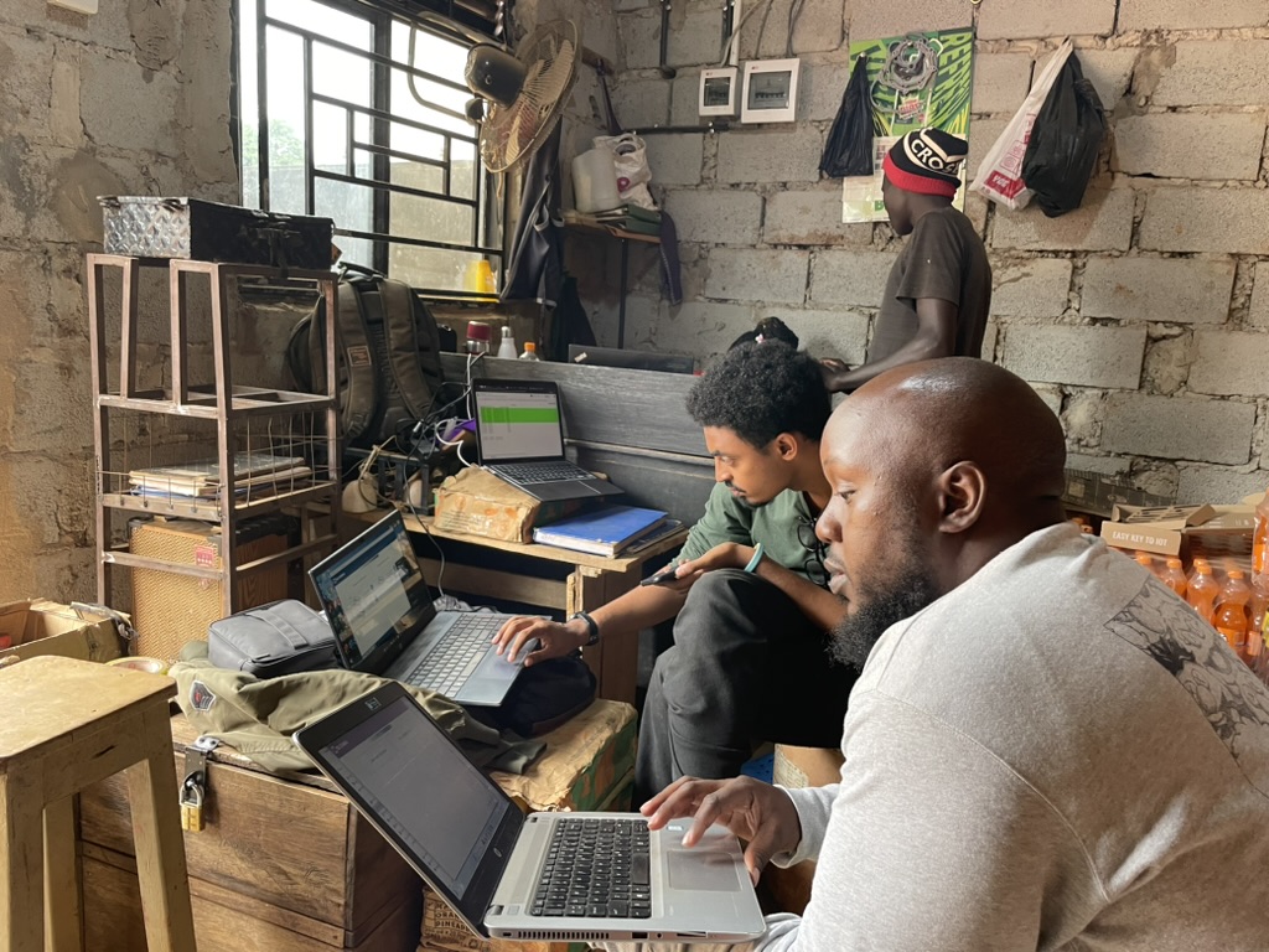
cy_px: 476
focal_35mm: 26
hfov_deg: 67.3
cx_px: 634
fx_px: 953
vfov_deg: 53.1
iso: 160
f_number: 1.6
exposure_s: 1/60
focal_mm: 4.2
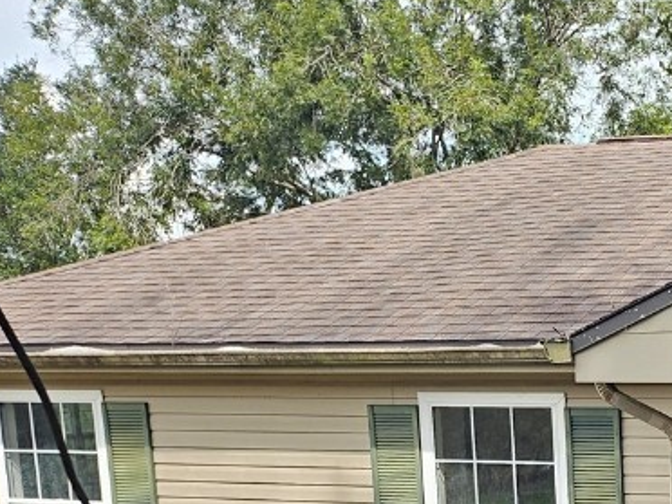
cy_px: 593
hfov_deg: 26.5
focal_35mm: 66
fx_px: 1281
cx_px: 780
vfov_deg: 20.9
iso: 50
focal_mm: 5
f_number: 1.8
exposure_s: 1/694
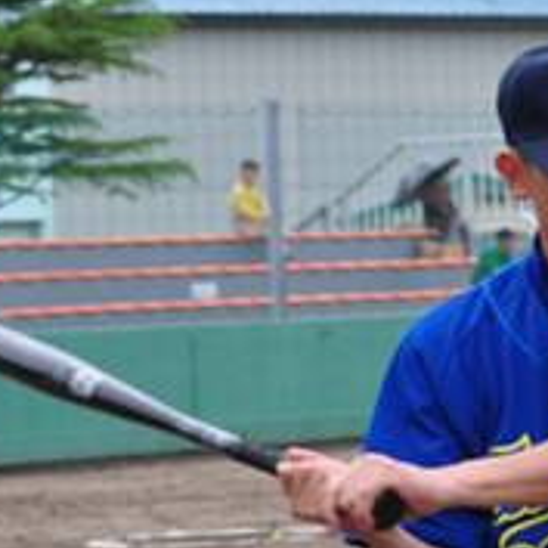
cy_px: 678
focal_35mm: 323
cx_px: 512
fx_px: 5785
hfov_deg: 5.4
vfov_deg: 5.4
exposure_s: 1/640
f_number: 6.3
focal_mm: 70
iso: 200
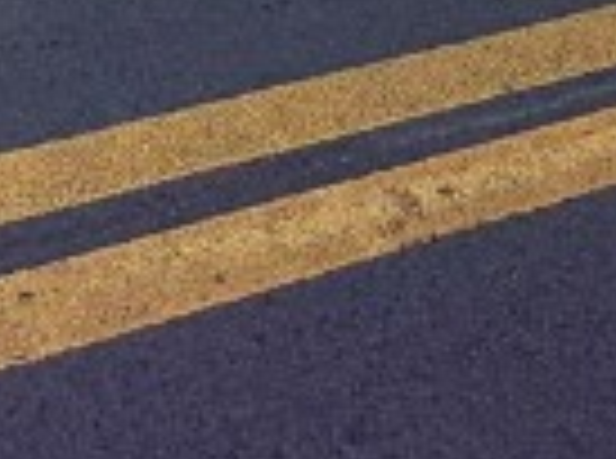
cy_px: -1256
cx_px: 234
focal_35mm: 105
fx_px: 1864
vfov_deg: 8.6
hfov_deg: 18.7
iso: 64
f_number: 2.2
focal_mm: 2.22
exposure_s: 1/121
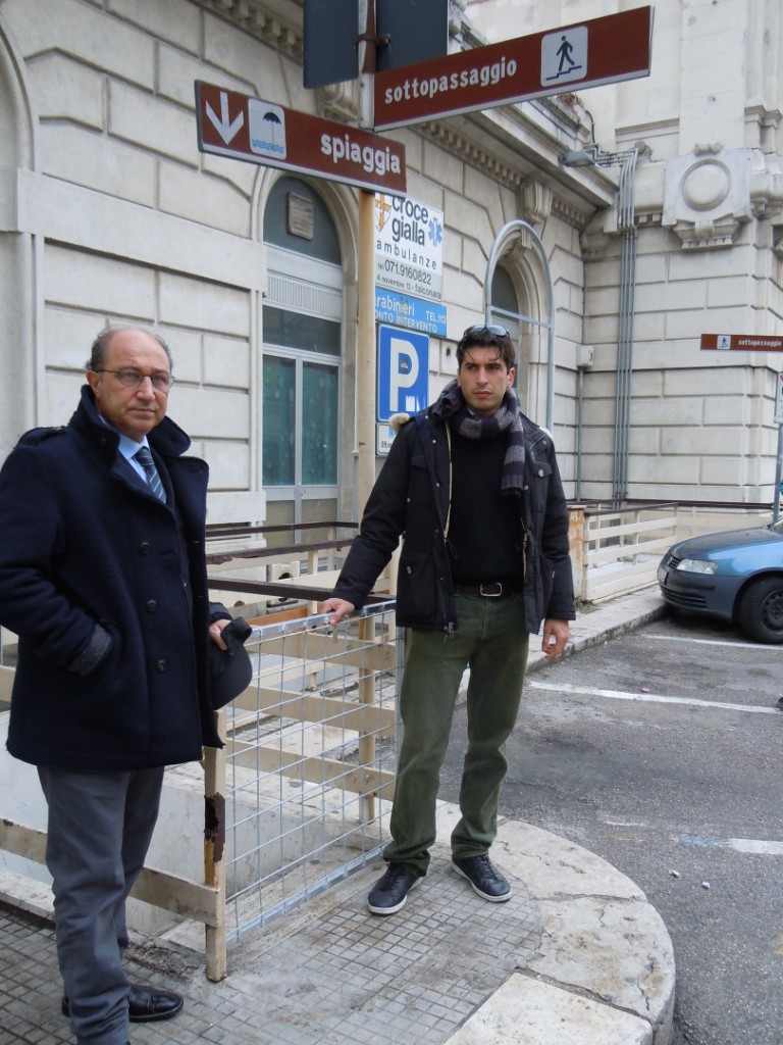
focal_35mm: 30
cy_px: 522
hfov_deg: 46.8
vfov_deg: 60.0
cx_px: 392
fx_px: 905
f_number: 3.5
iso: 125
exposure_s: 1/125
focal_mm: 5.4
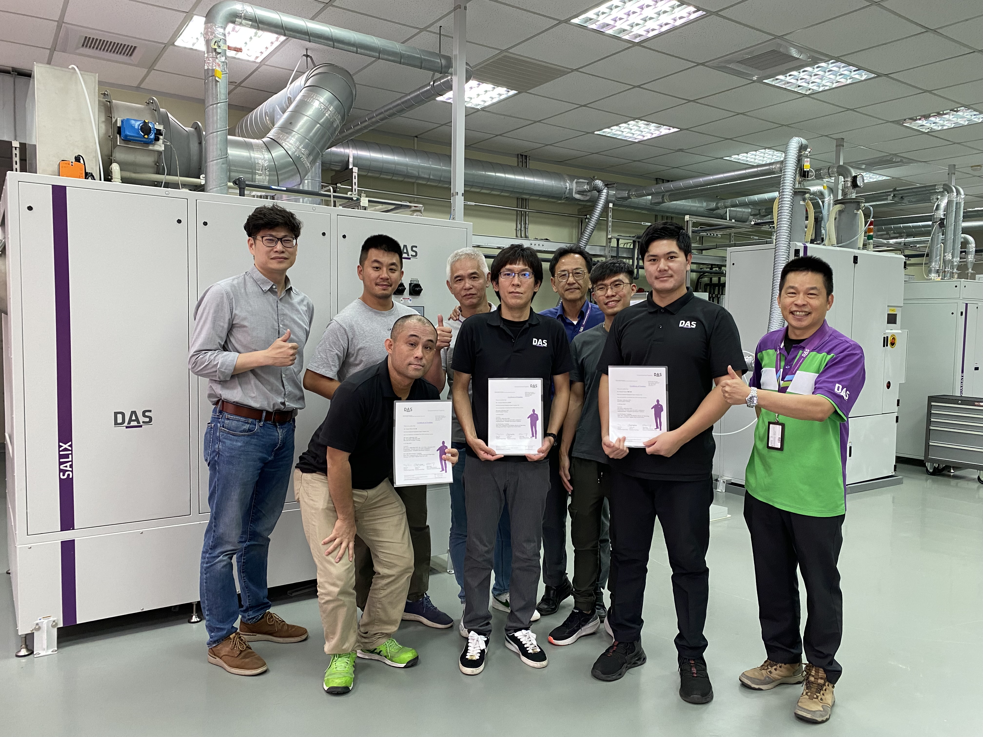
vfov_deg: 53.1
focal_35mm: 26
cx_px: 492
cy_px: 368
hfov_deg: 67.3
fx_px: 738
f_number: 1.8
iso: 125
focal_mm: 4.25
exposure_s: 1/60
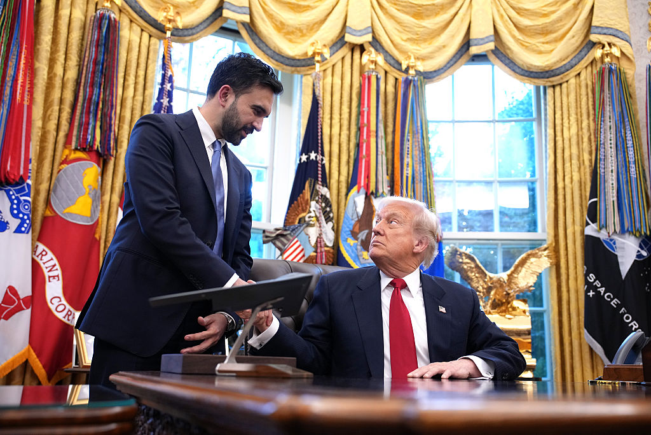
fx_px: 633
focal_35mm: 35
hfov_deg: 54.4
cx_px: 326
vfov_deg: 37.9
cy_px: 218
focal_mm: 35
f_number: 2.8
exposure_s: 1/250
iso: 2500
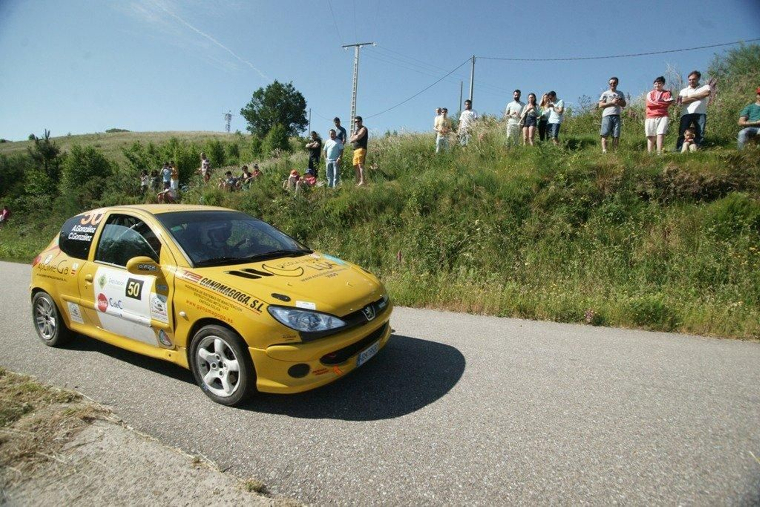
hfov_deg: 93.3
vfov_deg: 70.5
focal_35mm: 17
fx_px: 359
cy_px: 254
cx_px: 380
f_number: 8
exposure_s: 1/1600
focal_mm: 17
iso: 800
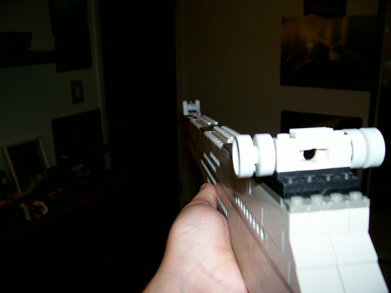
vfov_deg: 41.8
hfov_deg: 54.0
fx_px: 384
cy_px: 146
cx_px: 196
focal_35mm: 34
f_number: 2.7
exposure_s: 1/64
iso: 80
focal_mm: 5.6
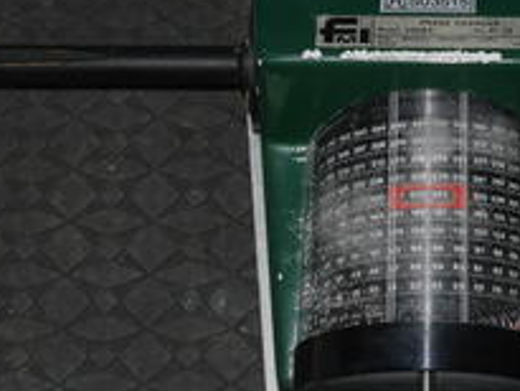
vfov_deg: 12.7
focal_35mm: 117
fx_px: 1759
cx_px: 431
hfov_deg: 16.7
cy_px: 183
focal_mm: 30
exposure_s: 1/60
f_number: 11
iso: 400
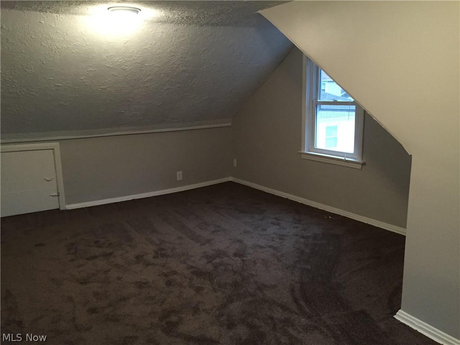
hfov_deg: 61.7
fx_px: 385
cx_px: 230
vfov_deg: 48.2
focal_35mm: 29
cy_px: 172
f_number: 2.2
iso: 250
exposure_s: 1/30
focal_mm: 4.15
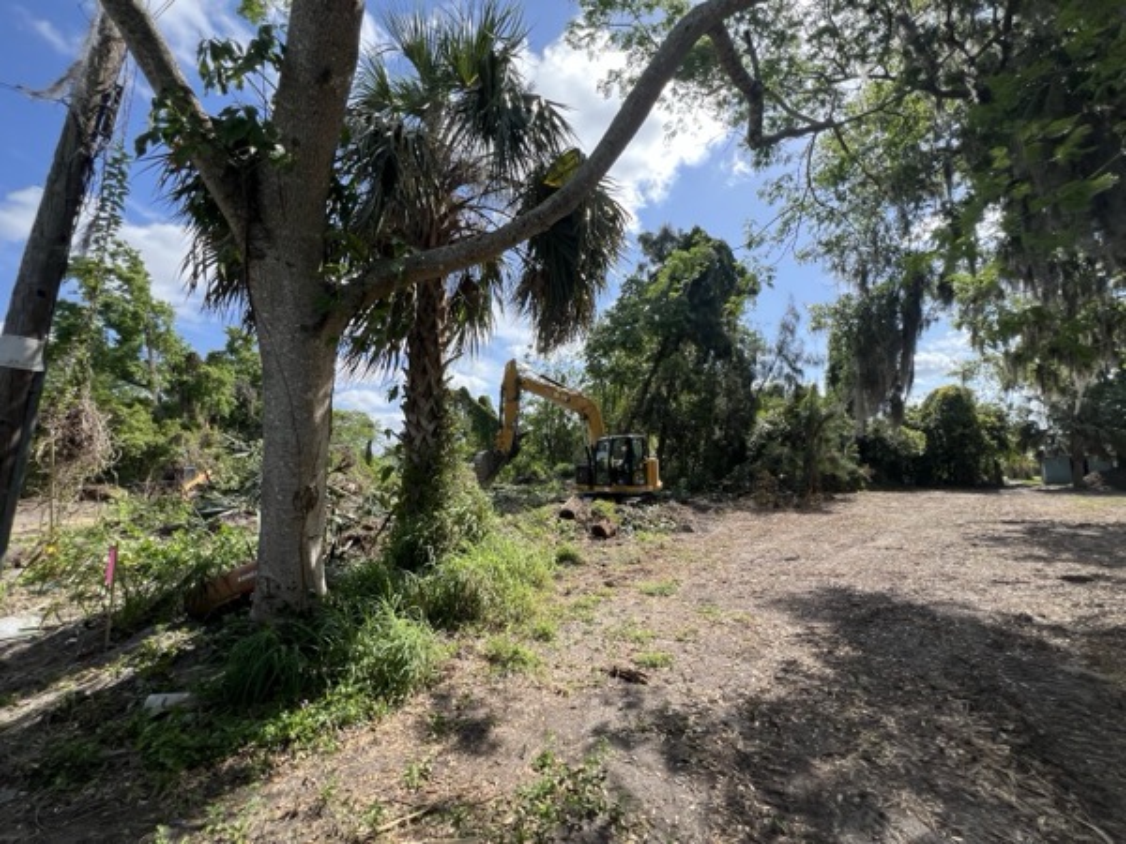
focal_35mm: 13
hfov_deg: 106.2
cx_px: 563
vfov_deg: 89.9
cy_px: 422
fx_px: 423
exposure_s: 1/742
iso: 32
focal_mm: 1.57
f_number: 1.8
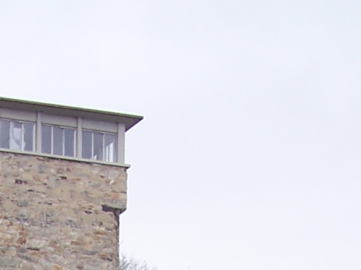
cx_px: -38
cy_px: 528
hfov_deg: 11.6
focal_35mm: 168
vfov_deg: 8.4
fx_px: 1752
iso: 80
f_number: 2.8
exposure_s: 1/60
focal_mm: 6.3
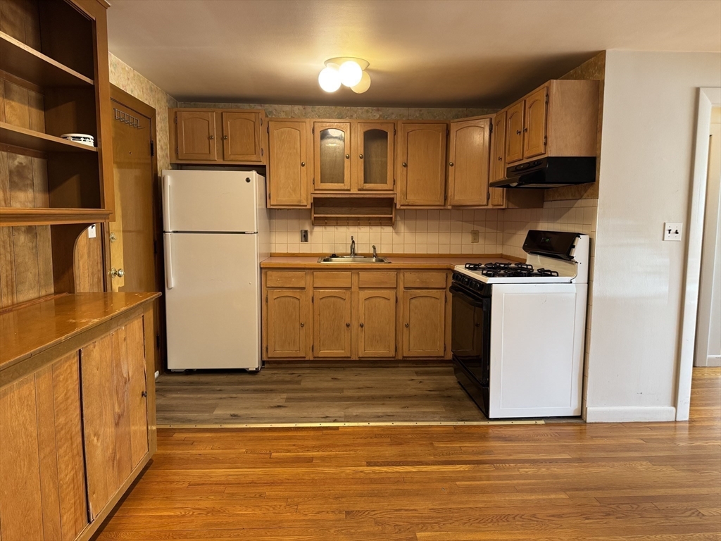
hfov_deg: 71.6
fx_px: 500
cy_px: 270
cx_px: 360
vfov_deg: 56.8
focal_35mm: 24
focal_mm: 6.76
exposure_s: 1/60
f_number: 1.78
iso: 250
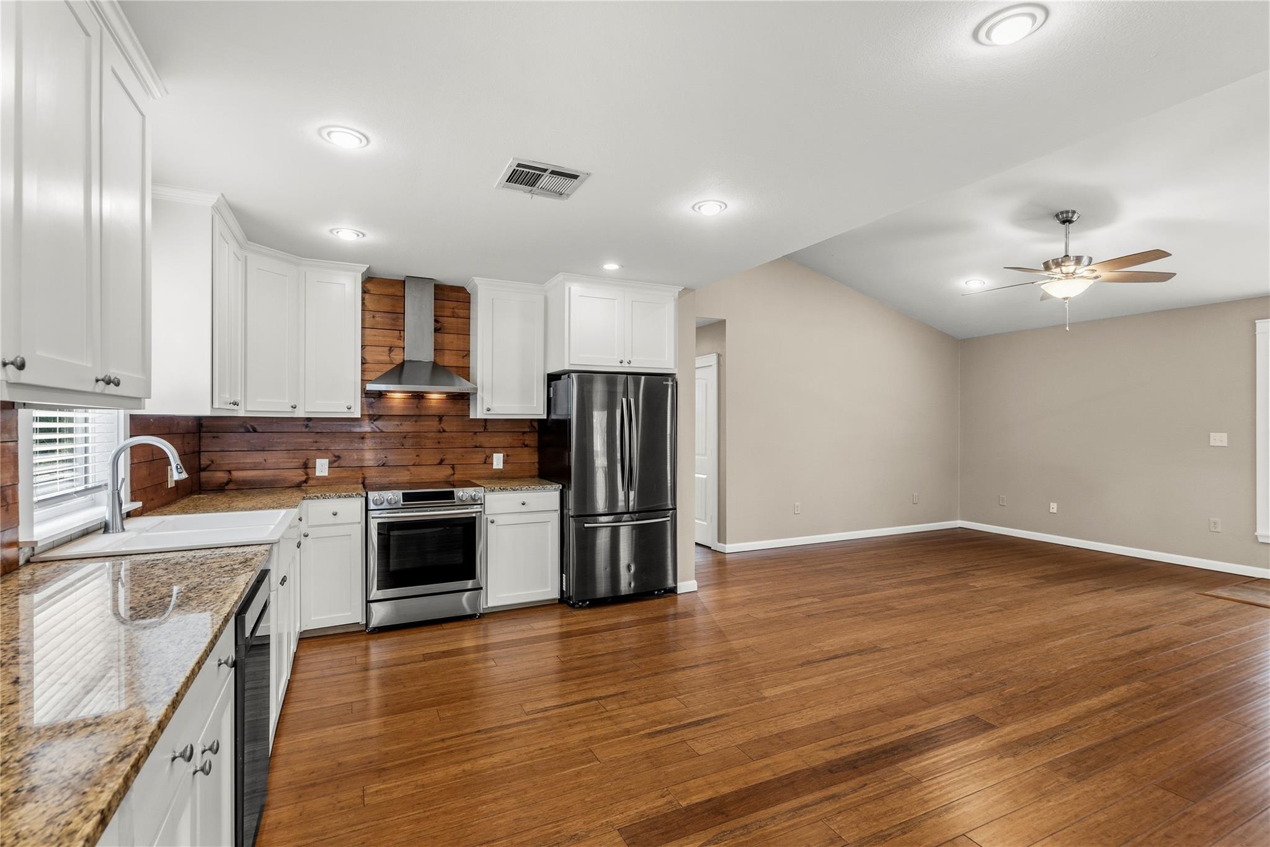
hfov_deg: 96.7
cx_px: 635
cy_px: 424
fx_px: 564
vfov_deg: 73.7
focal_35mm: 16
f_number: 8
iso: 250
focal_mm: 16
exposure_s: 1/10
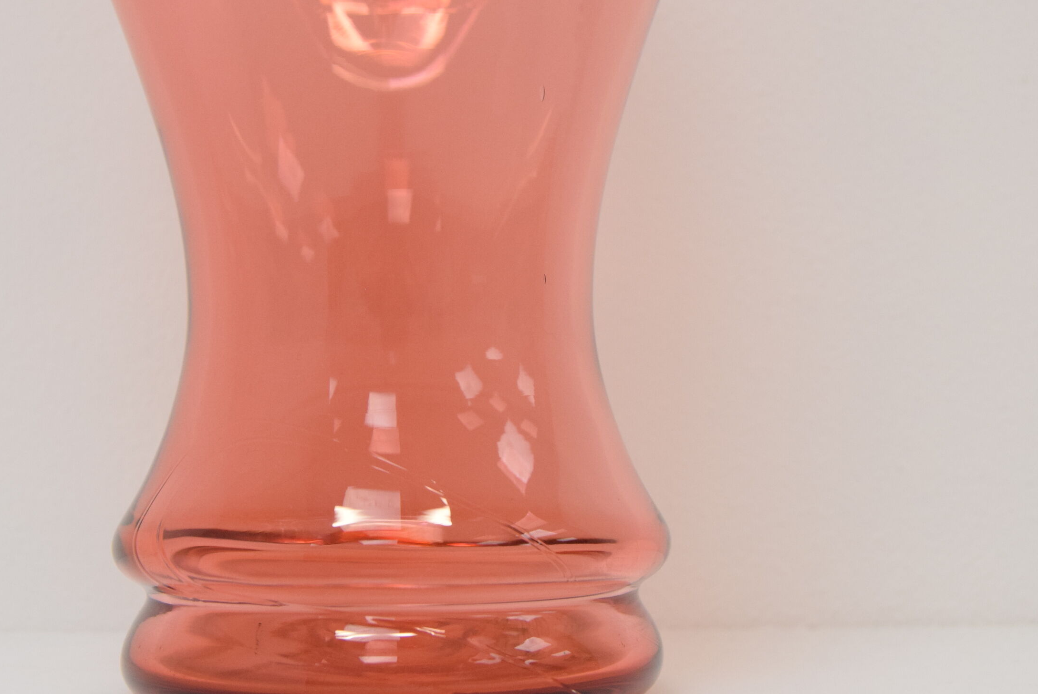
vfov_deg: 20.7
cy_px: 331
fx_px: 1905
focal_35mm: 66
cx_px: 411
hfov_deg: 30.4
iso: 1600
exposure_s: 1/200
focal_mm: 32
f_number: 7.1
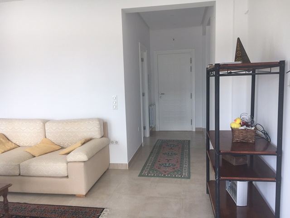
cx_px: 145
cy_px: 109
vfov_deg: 48.2
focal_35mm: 29
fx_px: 243
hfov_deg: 61.7
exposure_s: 1/105
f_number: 2.2
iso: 25
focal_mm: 4.15
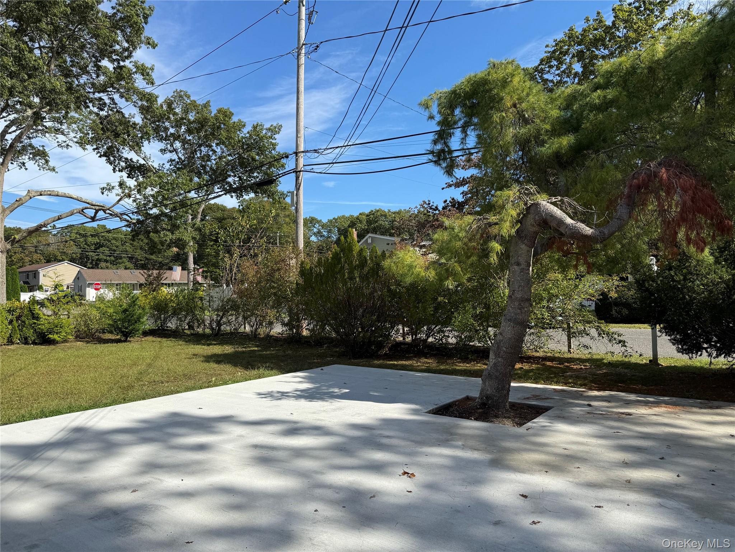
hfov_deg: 71.6
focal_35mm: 24
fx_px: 510
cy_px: 276
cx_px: 368
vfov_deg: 56.8
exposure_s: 1/3759
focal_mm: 6.76
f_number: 1.78
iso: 80
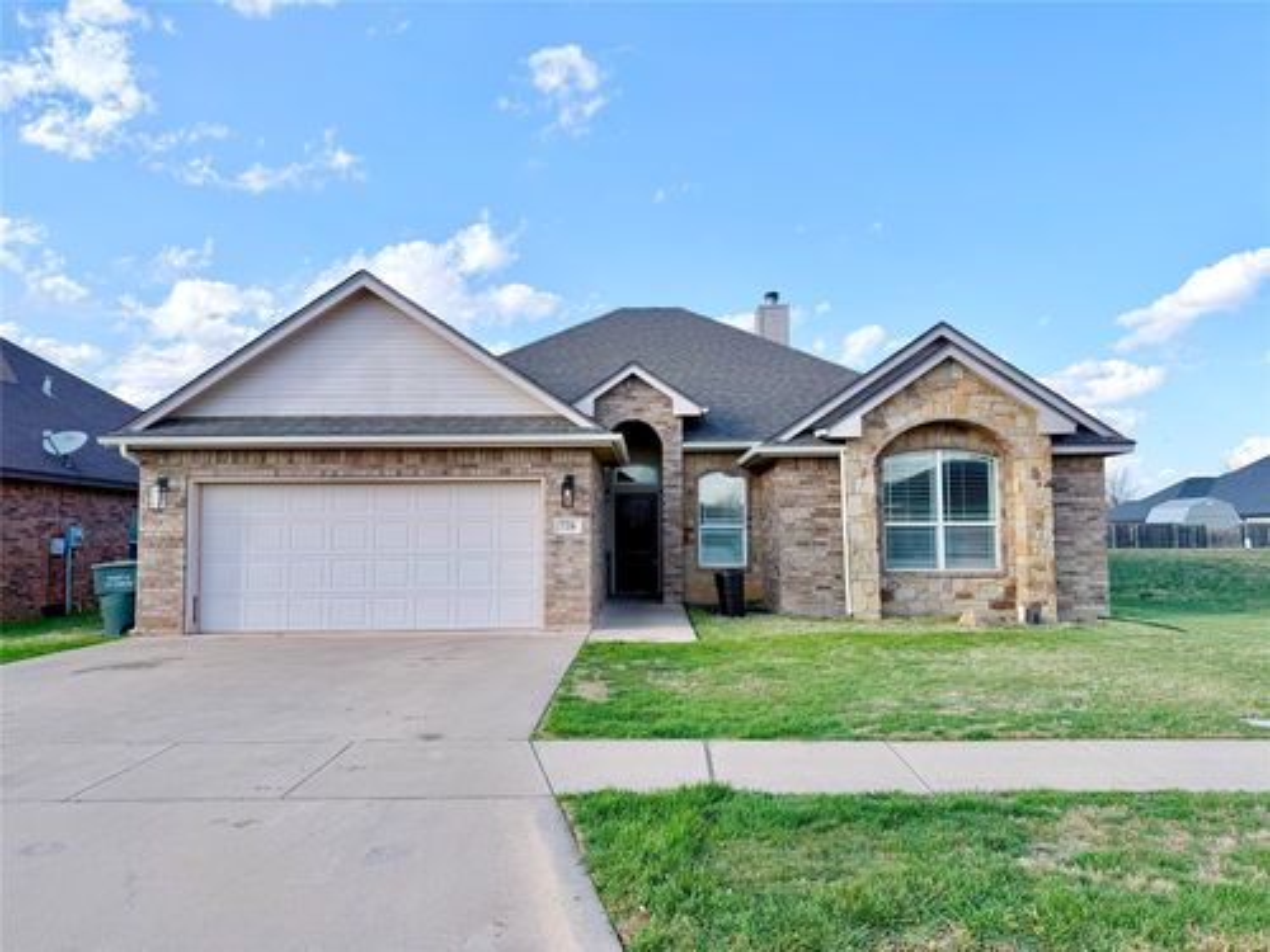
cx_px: 635
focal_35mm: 24
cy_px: 476
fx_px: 881
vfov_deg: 56.8
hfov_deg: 71.6
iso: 80
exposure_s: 1/3021
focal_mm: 6.76
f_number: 1.78
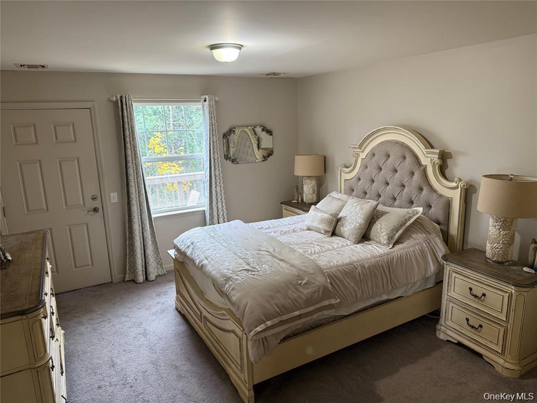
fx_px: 372
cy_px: 202
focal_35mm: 24
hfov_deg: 71.6
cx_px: 268
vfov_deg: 56.8
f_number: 1.78
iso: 160
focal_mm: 6.76
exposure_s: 1/60
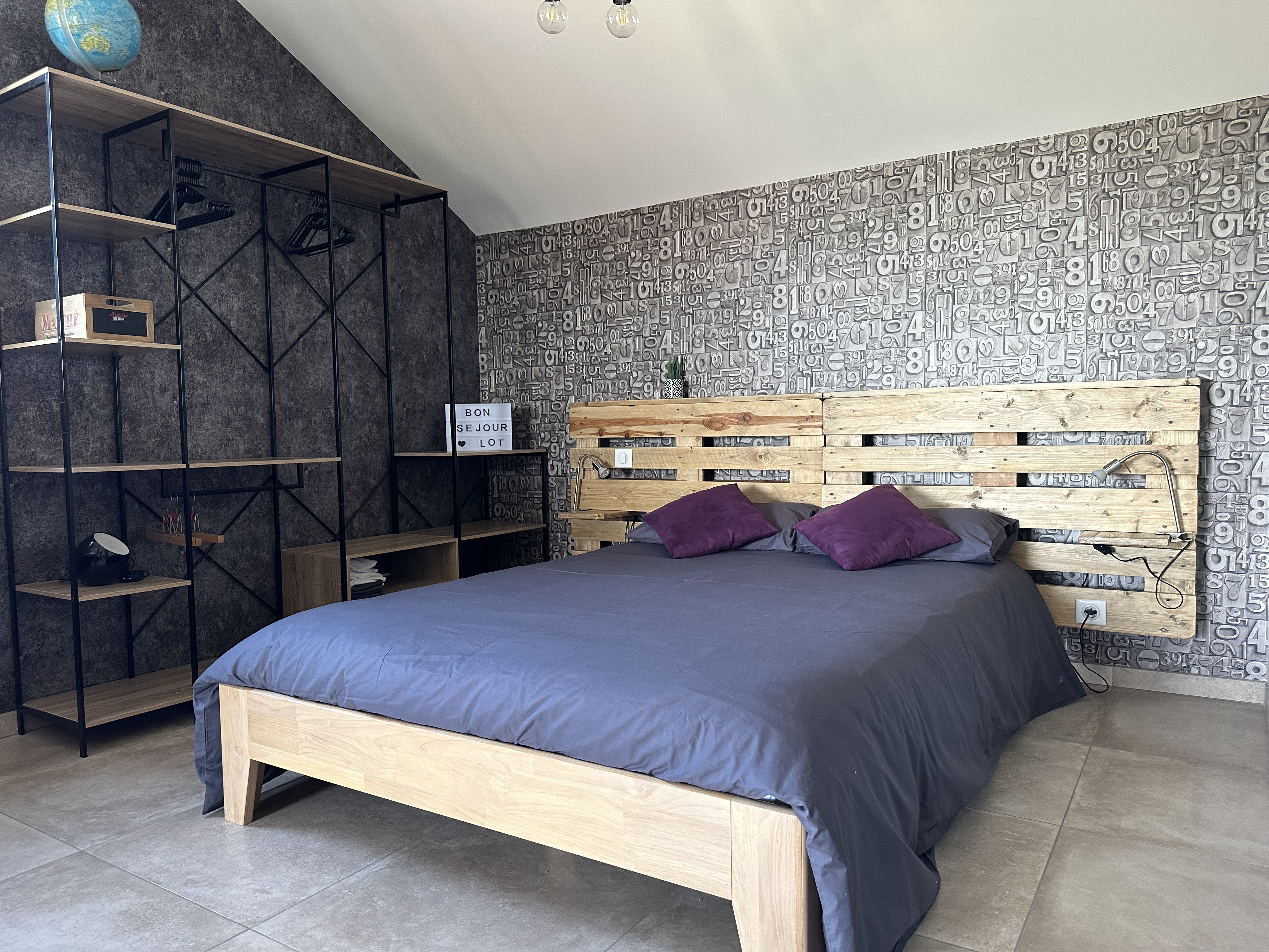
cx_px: 634
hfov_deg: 71.6
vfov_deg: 56.8
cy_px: 476
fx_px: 880
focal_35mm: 24
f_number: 1.78
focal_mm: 6.86
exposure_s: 1/60
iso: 250
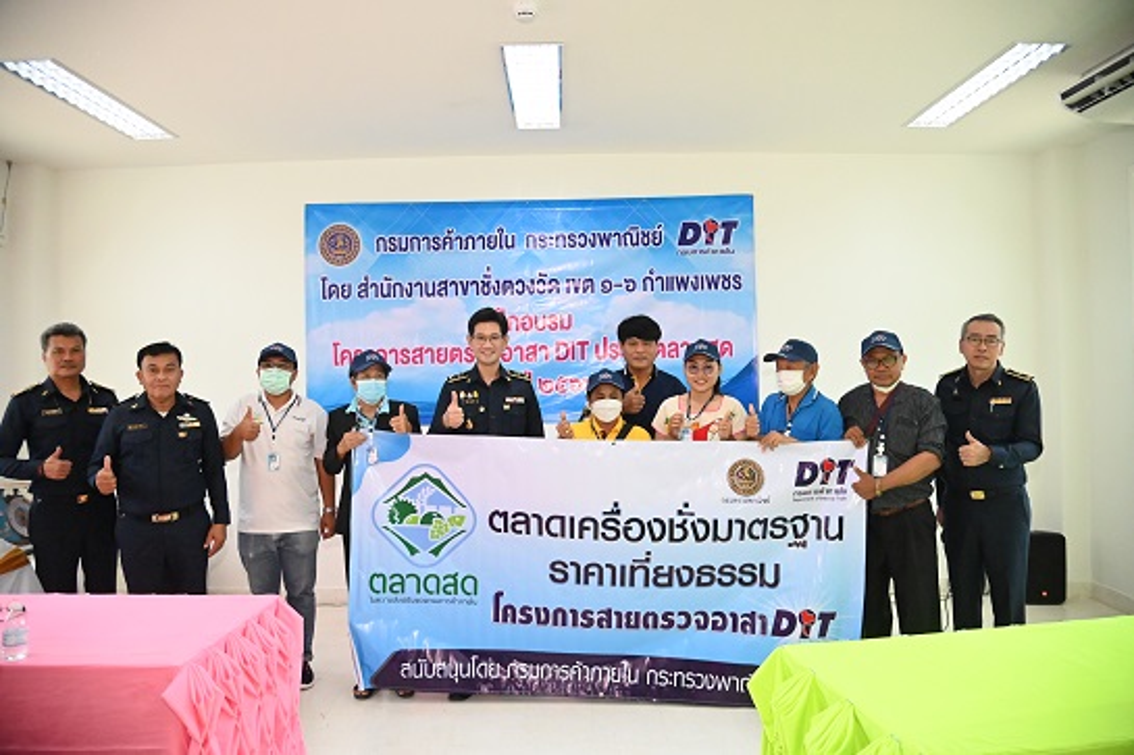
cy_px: 378
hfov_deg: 73.8
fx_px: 756
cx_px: 567
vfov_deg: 53.1
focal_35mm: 24
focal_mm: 24
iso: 16000
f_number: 4
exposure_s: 1/8000
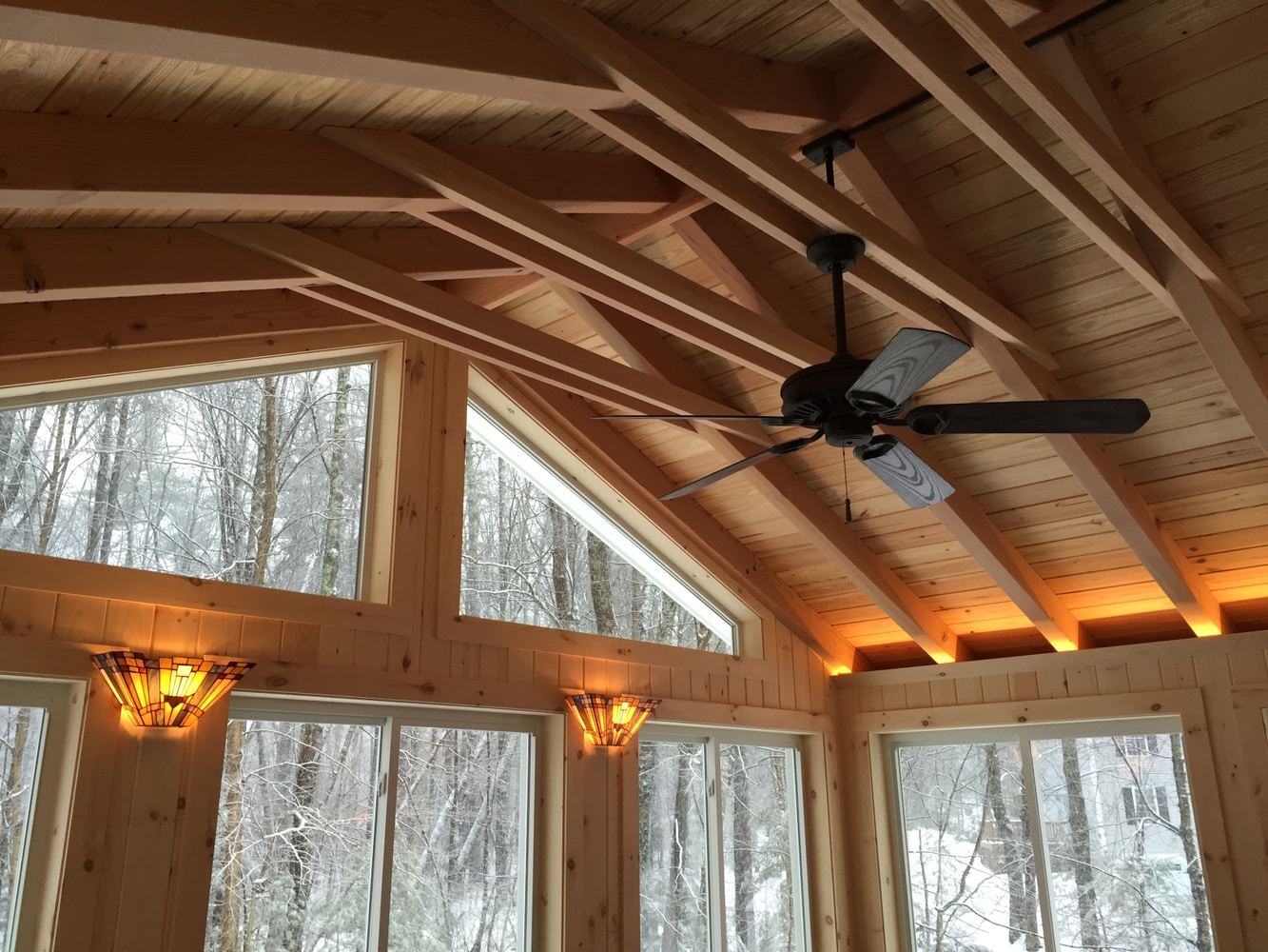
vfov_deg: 48.2
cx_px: 634
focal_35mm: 29
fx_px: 1062
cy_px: 476
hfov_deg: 61.7
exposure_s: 1/40
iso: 32
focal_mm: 4.15
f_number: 2.2
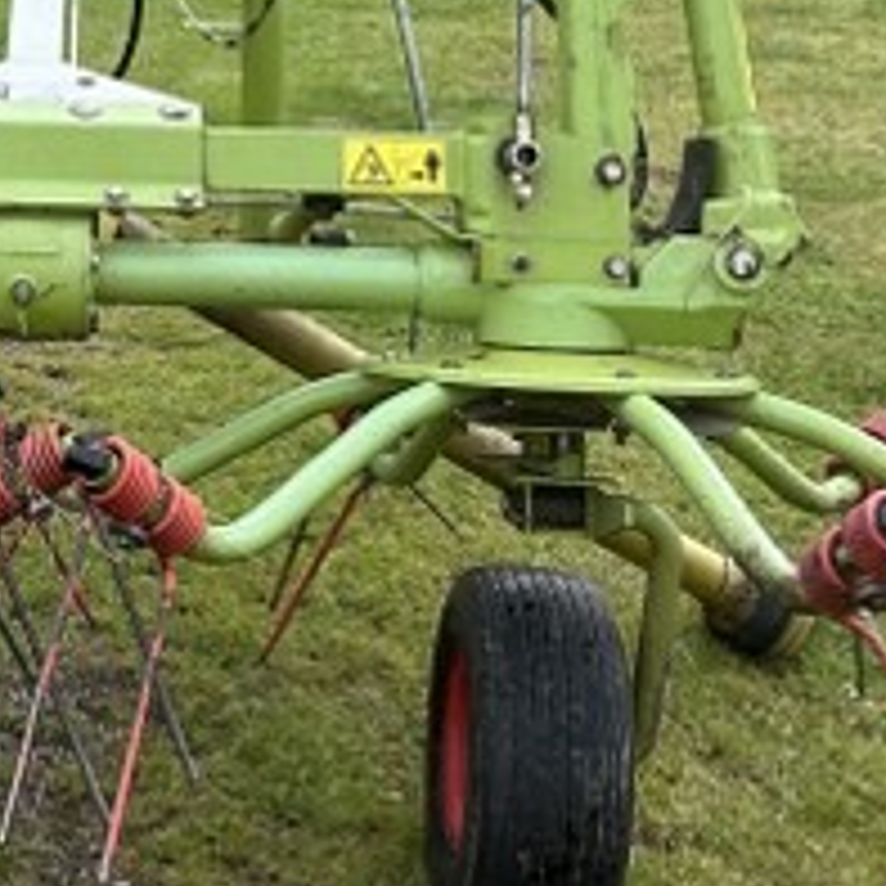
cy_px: -229
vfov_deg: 18.9
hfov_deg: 19.6
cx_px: 13
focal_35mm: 86
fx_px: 2490
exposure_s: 1/1019
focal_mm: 6.86
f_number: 1.78
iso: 80
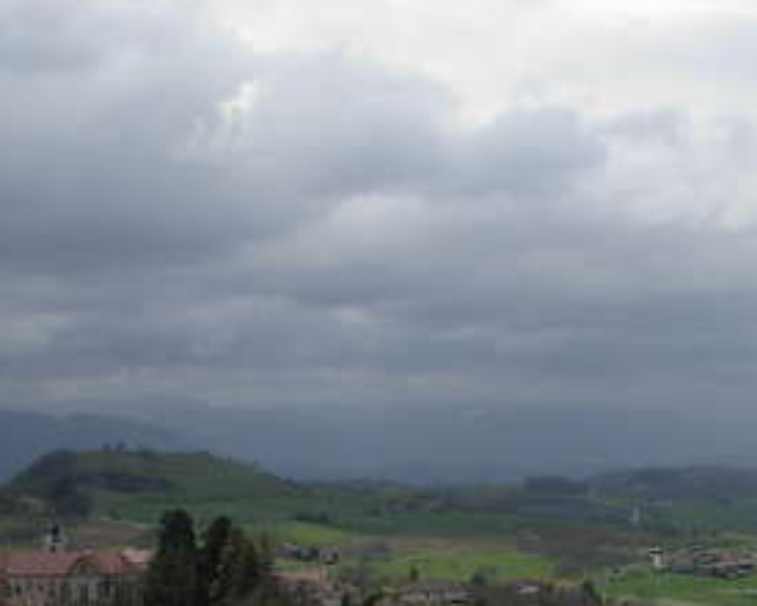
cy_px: 612
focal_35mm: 81
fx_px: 1815
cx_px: 551
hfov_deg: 23.4
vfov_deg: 18.4
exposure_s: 1/836
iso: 79
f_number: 4.9
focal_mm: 6.3
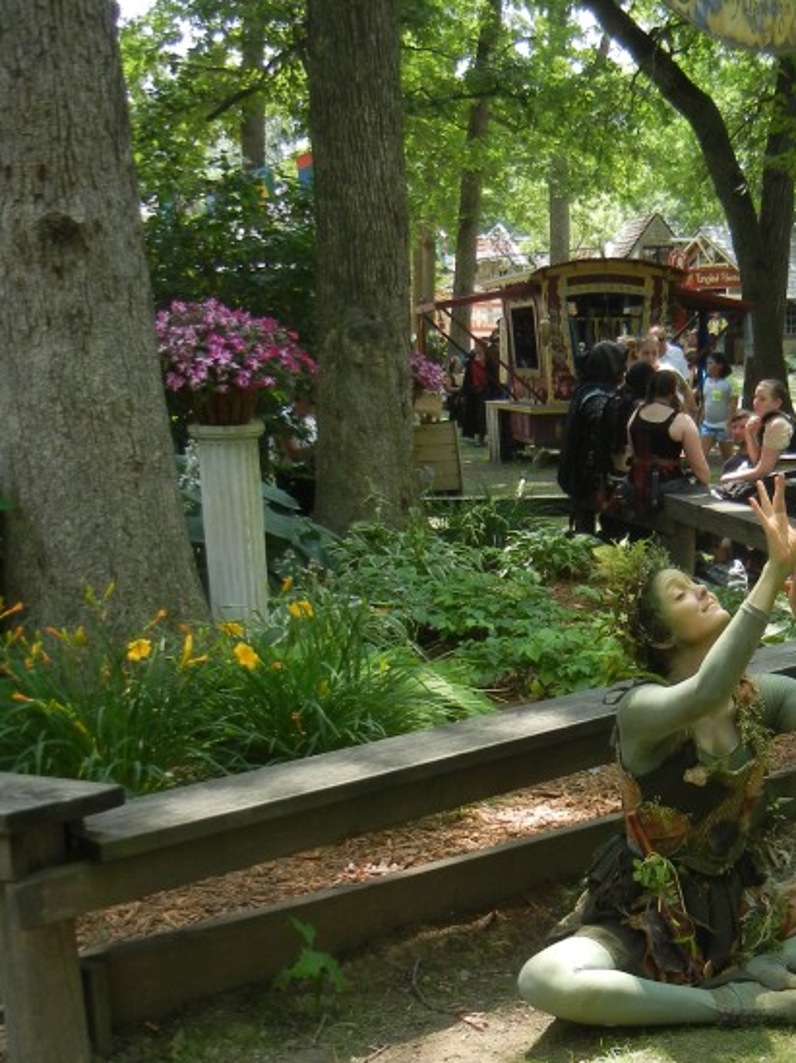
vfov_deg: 33.8
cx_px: 682
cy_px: 773
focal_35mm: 56
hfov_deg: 25.4
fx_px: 1719
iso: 160
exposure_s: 1/182
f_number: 3.5
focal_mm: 5.4
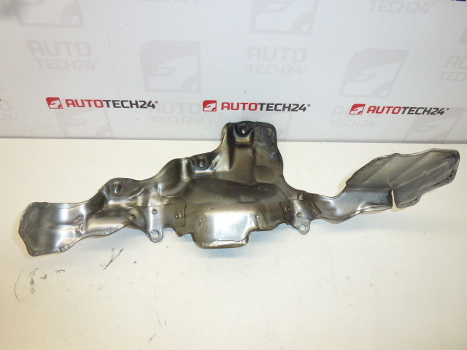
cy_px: 175
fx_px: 324
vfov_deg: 56.8
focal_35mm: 24
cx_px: 234
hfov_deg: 71.6
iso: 400
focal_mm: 4.3
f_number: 3.3
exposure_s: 1/400
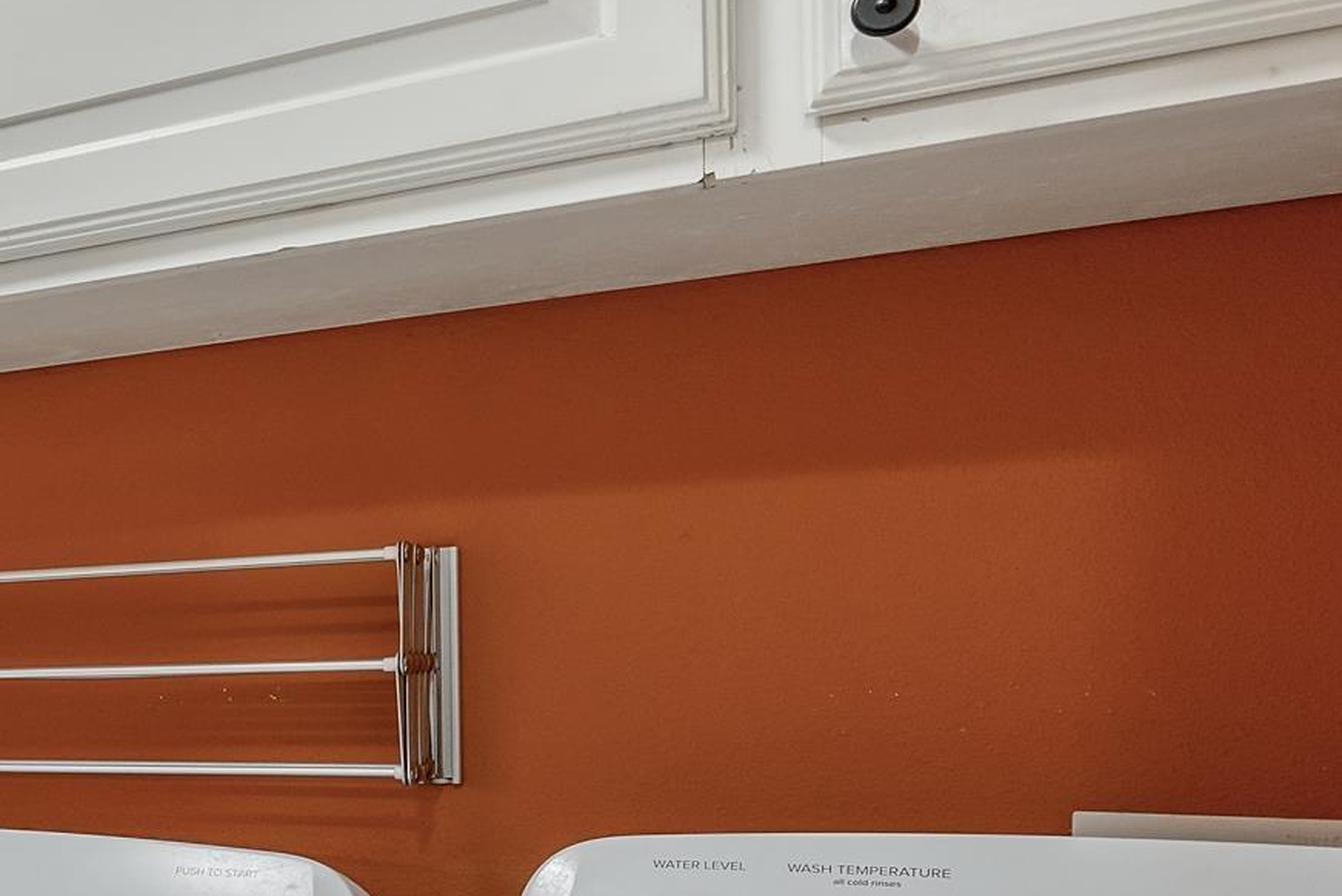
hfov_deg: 36.0
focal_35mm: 43
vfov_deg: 30.3
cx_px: -243
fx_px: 1603
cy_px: 744
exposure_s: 1/10
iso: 800
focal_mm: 15
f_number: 8
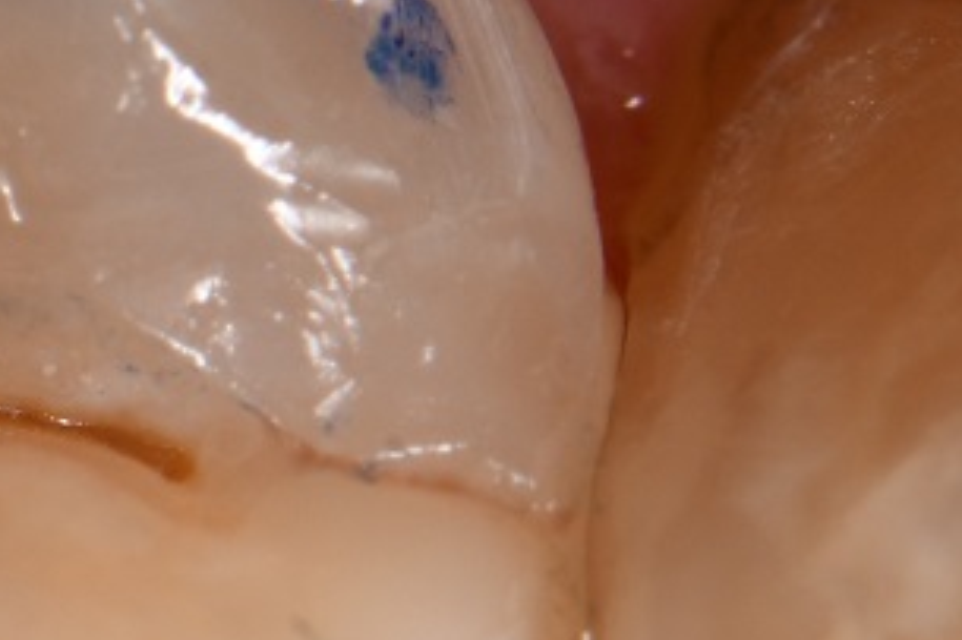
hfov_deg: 3.0
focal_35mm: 696
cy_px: 656
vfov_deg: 2.0
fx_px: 18588
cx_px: -79
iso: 200
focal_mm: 105
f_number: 32
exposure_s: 1/160
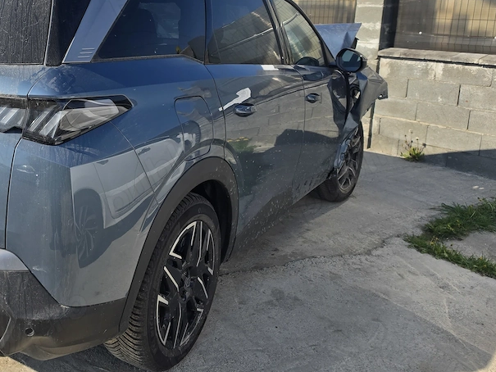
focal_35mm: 38
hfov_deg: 46.3
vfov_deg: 37.7
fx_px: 545
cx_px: 95
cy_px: 166
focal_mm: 6.5
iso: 64
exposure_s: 1/4887
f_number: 1.4
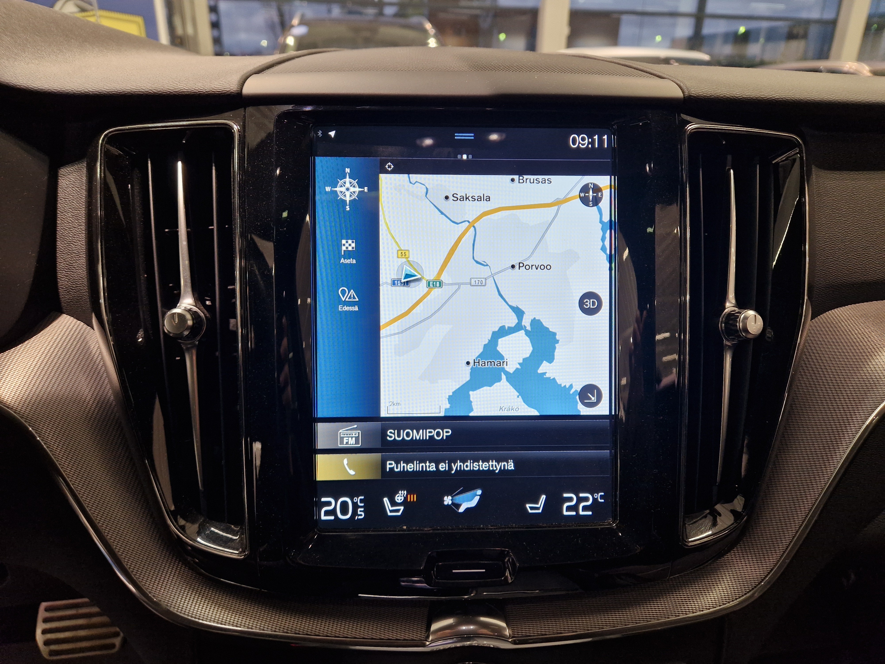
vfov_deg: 58.9
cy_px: 332
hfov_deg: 73.9
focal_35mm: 23
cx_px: 442
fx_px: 588
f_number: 1.8
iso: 160
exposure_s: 1/100
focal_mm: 5.4
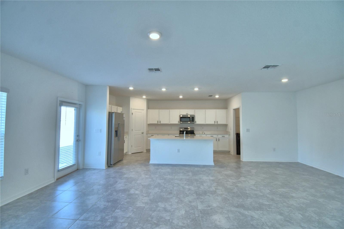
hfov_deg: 100.4
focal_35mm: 15
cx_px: 172
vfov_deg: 77.3
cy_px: 114
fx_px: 143
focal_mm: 10
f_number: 4.5
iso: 280
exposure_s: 1/125
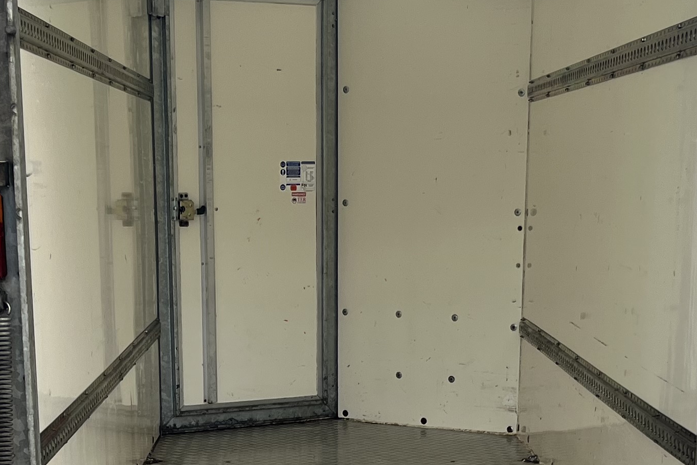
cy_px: 570
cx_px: 305
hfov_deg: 25.3
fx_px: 1549
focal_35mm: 80
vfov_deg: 16.3
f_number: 1.6
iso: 50
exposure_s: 1/352
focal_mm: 5.1
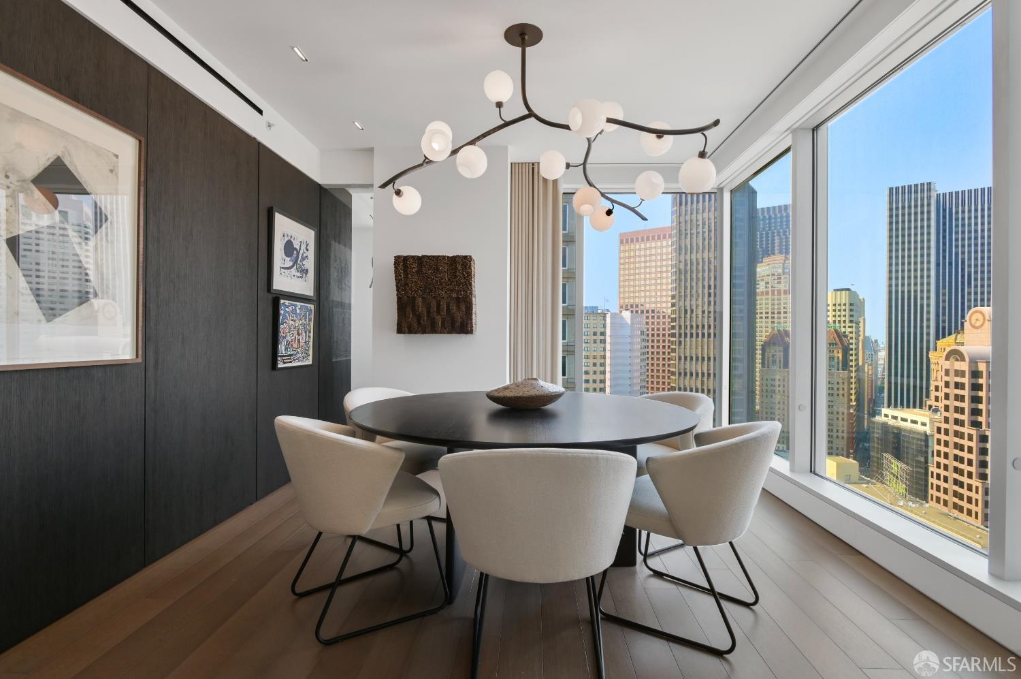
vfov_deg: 70.3
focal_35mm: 17
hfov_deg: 93.3
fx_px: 482
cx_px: 510
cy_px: 340
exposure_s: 1/100
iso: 400
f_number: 11
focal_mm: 17
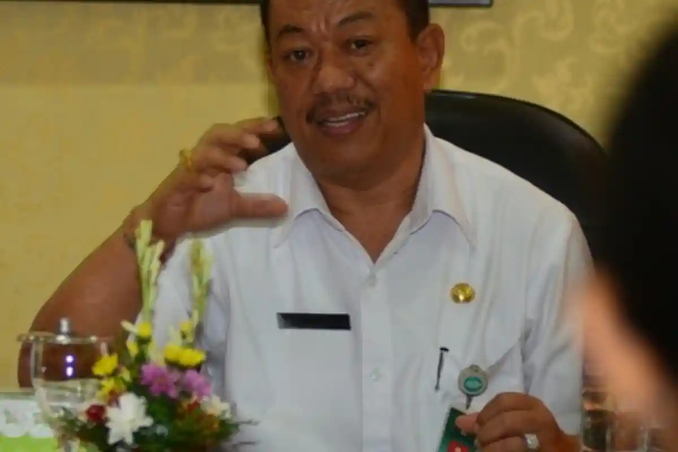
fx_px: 1507
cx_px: 339
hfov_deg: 25.4
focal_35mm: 80
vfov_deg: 17.1
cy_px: 226
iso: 800
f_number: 2.8
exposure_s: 1/80
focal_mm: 80
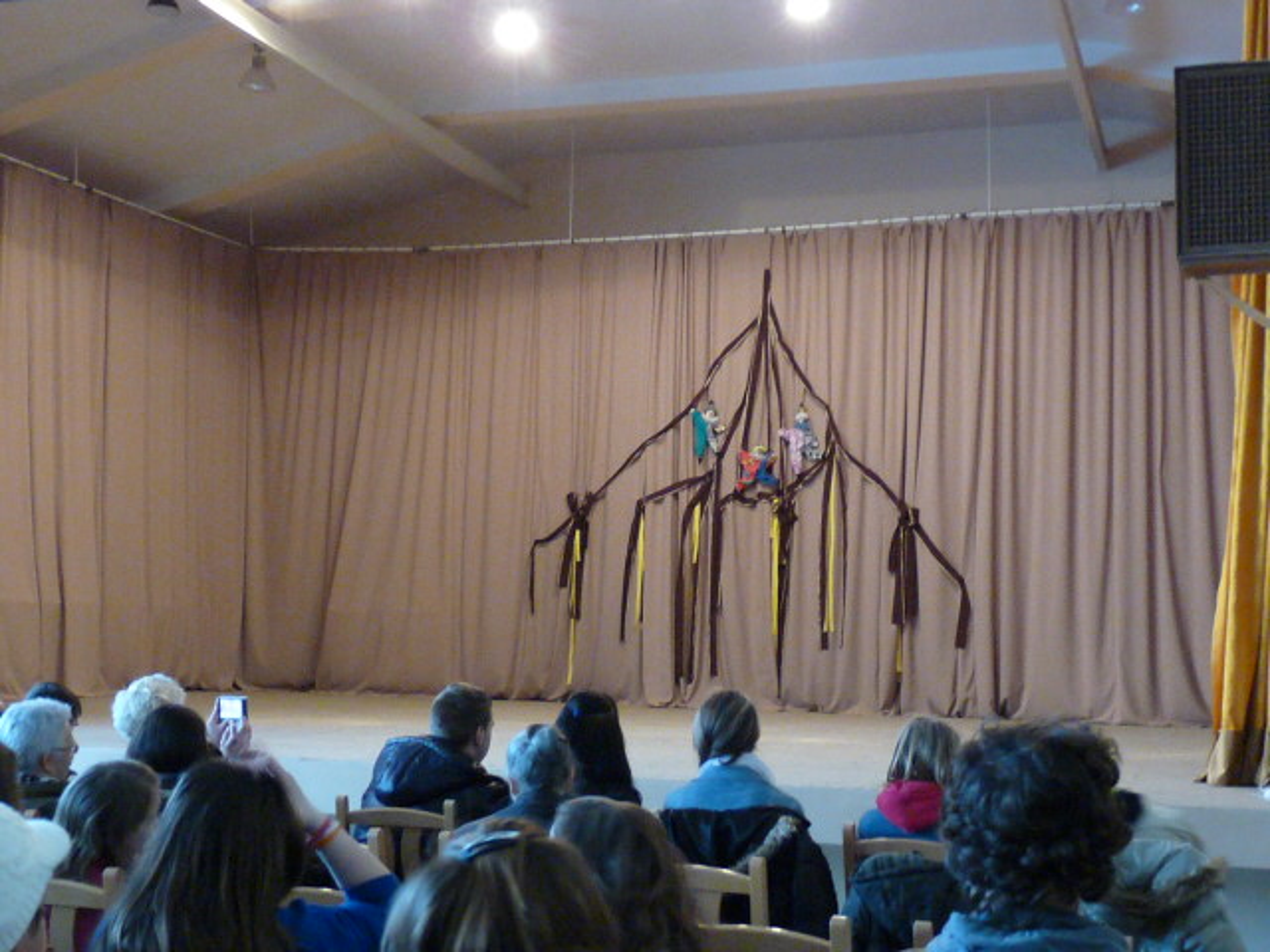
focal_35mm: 48
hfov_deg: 39.7
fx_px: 1761
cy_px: 476
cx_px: 635
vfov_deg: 30.3
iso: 400
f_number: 2.8
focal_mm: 4.8
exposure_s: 1/8
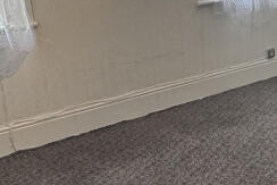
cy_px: 95
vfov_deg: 22.3
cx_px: 227
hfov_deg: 31.9
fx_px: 470
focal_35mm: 61
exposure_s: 1/100
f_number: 2.2
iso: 125
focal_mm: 2.22
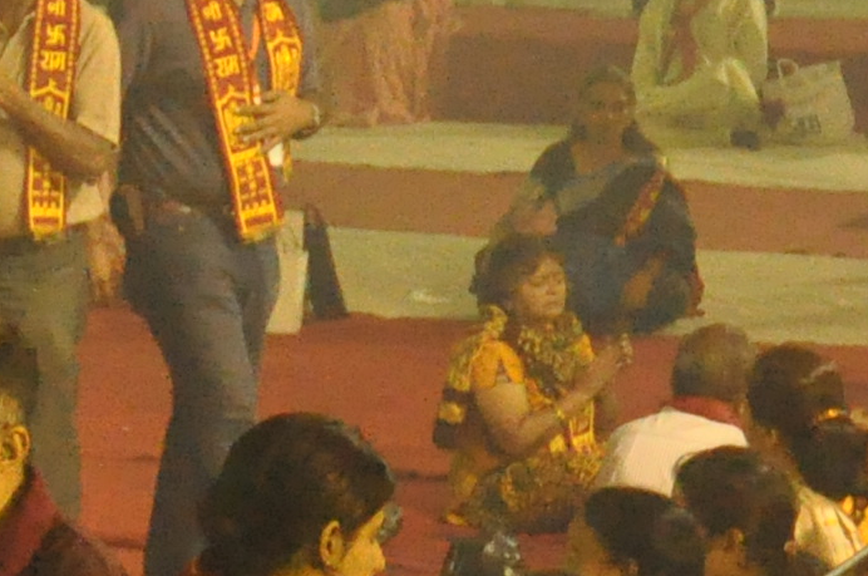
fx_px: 6044
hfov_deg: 8.0
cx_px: -580
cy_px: 174
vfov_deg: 5.5
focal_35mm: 251
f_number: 3.8
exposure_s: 1/100
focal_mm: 27
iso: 3200
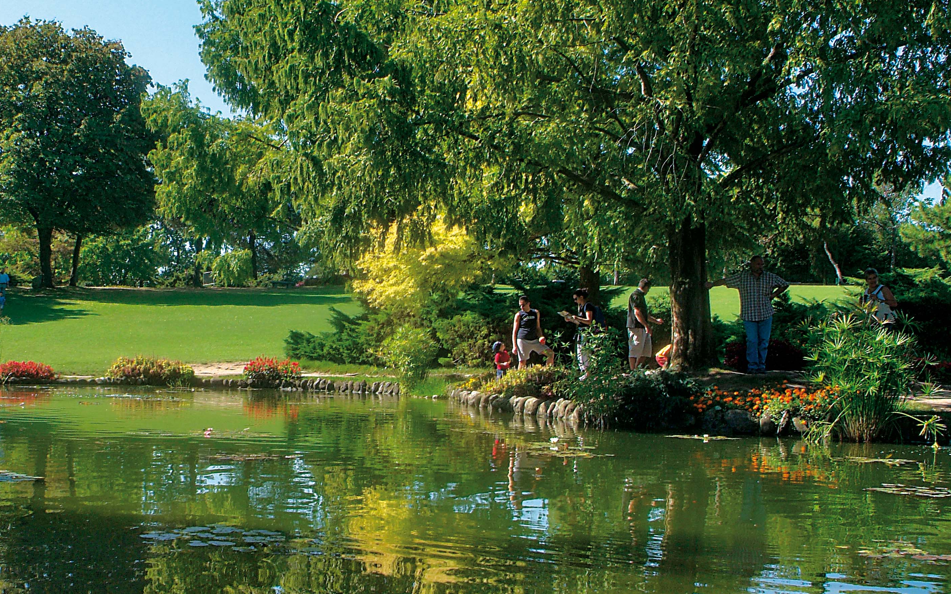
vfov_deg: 27.9
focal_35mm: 46
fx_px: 1192
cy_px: 369
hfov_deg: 43.1
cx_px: 340
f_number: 11
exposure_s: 1/125
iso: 200
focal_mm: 20
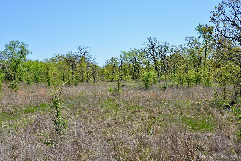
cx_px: 120
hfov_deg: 48.4
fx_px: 268
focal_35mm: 40
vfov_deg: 33.4
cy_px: 80
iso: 320
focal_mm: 40
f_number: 10
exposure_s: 1/400
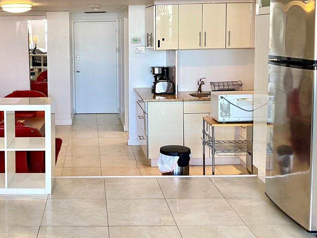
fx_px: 412
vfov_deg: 31.8
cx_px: 88
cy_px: 73
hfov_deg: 41.1
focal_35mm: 45
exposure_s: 1/60
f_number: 1.8
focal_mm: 4.25
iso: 125
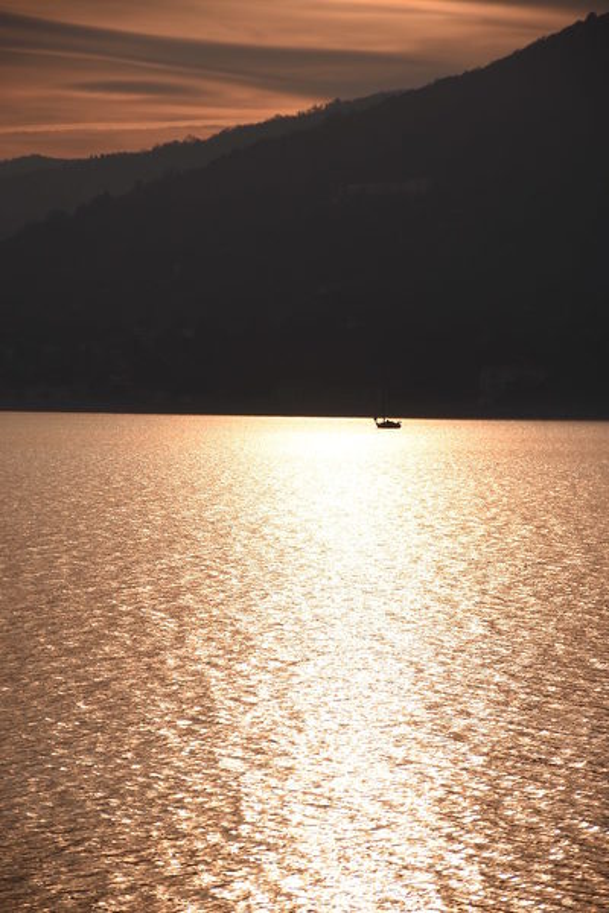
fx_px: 5328
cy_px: 456
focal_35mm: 210
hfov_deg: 6.5
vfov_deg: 9.8
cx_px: 304
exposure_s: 1/800
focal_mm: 140
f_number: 8
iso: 100
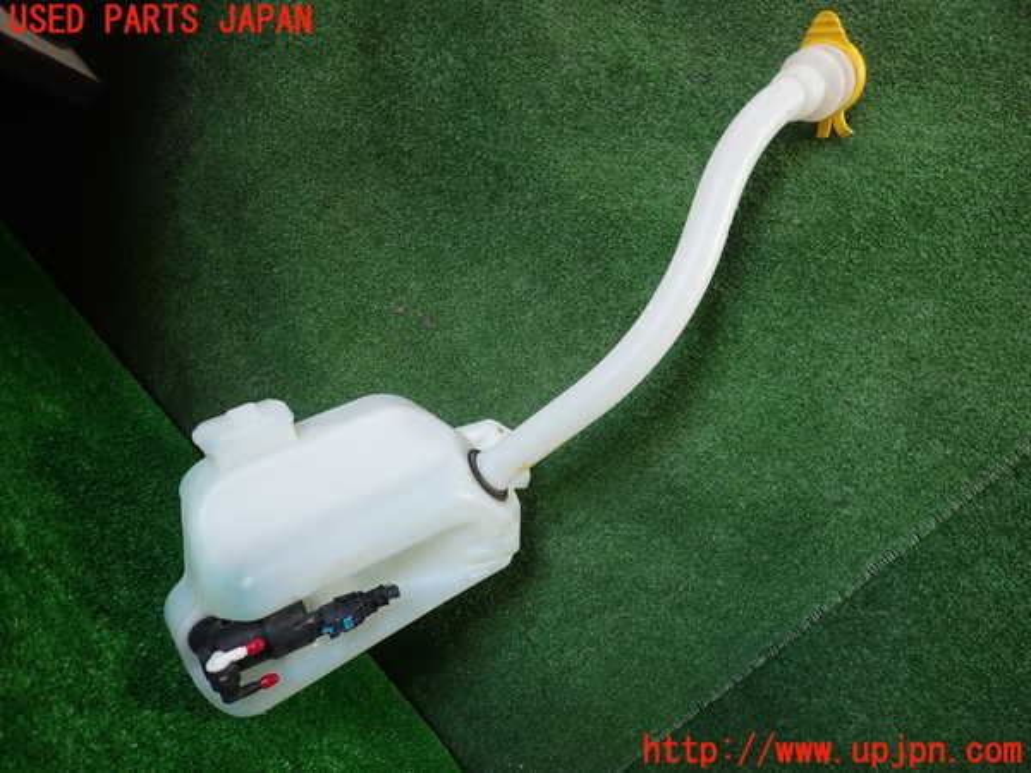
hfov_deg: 69.4
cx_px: 516
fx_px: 745
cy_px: 386
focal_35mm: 25
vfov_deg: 54.9
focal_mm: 4.5
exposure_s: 1/60
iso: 125
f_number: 2
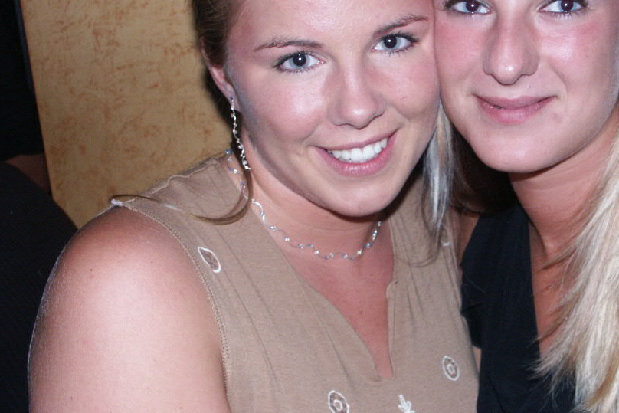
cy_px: 174
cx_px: 457
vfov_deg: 24.2
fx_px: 963
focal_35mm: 56
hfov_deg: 34.9
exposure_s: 1/45
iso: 200
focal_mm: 8.8
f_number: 2.8
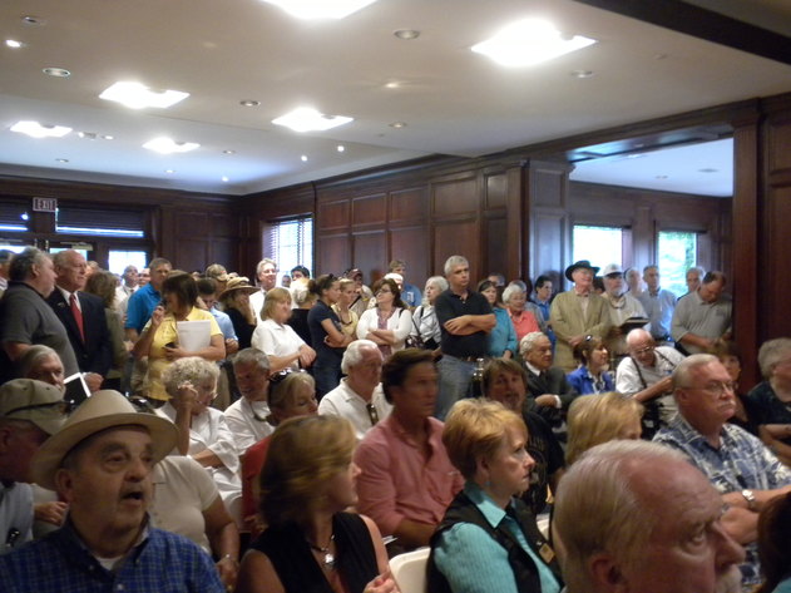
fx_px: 845
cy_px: 296
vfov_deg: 38.7
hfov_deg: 50.1
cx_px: 396
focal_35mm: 37
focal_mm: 6.6
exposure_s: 1/15.4
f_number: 3.5
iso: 400
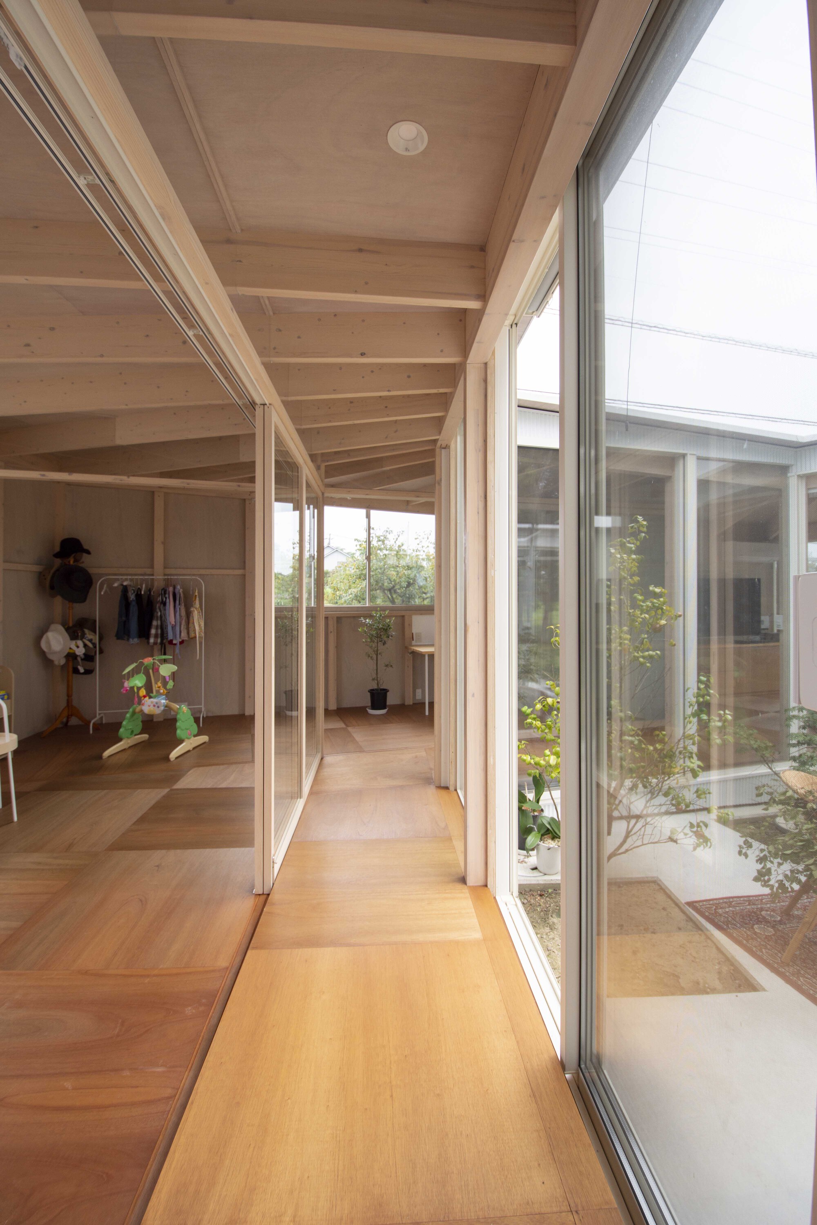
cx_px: 408
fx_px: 511
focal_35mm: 15
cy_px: 612
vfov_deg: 100.4
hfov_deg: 77.3
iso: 100
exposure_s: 1/125
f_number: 6.3
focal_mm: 10
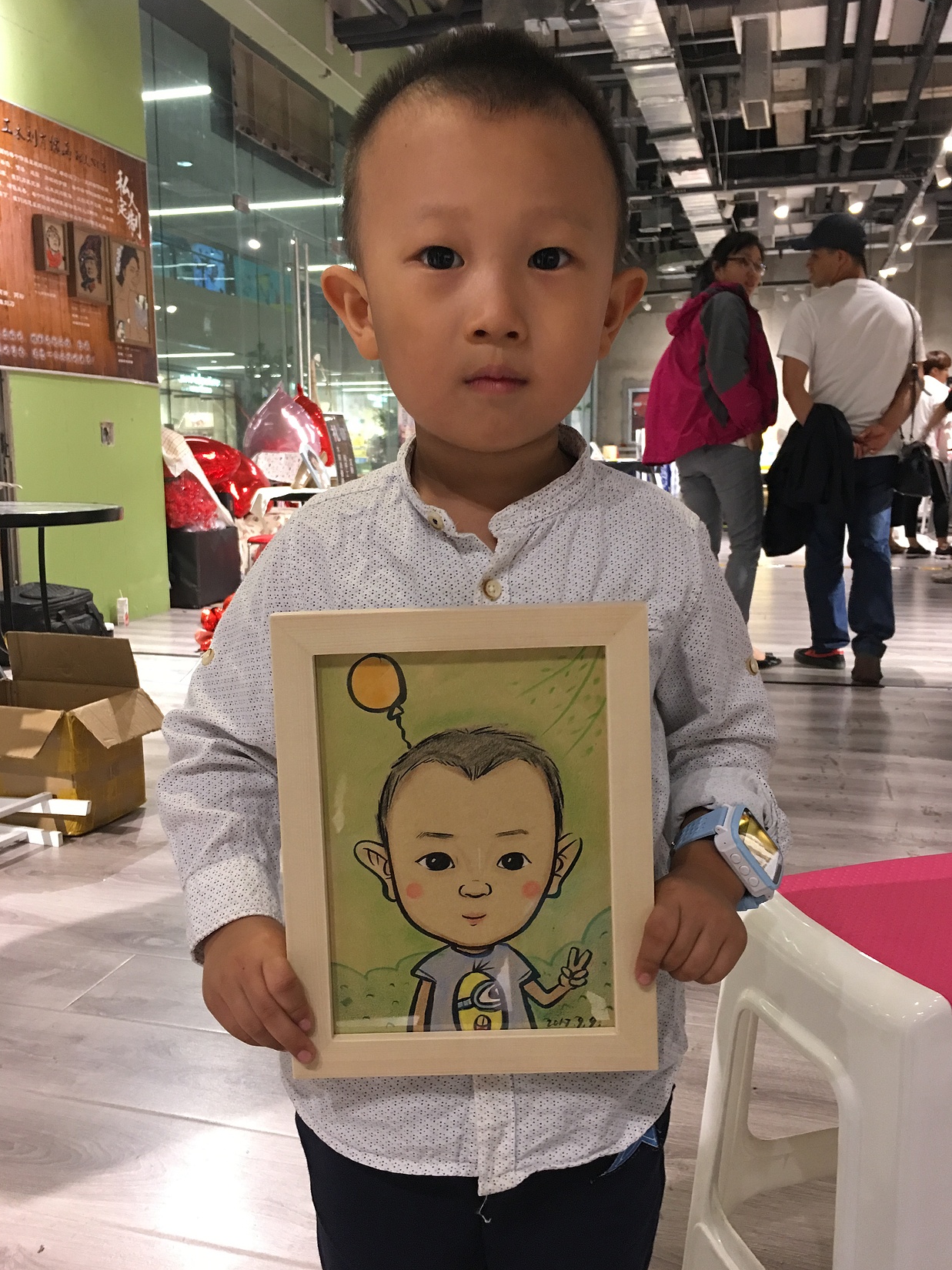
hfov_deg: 46.8
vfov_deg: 60.0
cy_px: 625
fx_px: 1100
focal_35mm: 30
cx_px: 474
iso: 100
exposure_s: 1/17
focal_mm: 4.15
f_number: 2.2
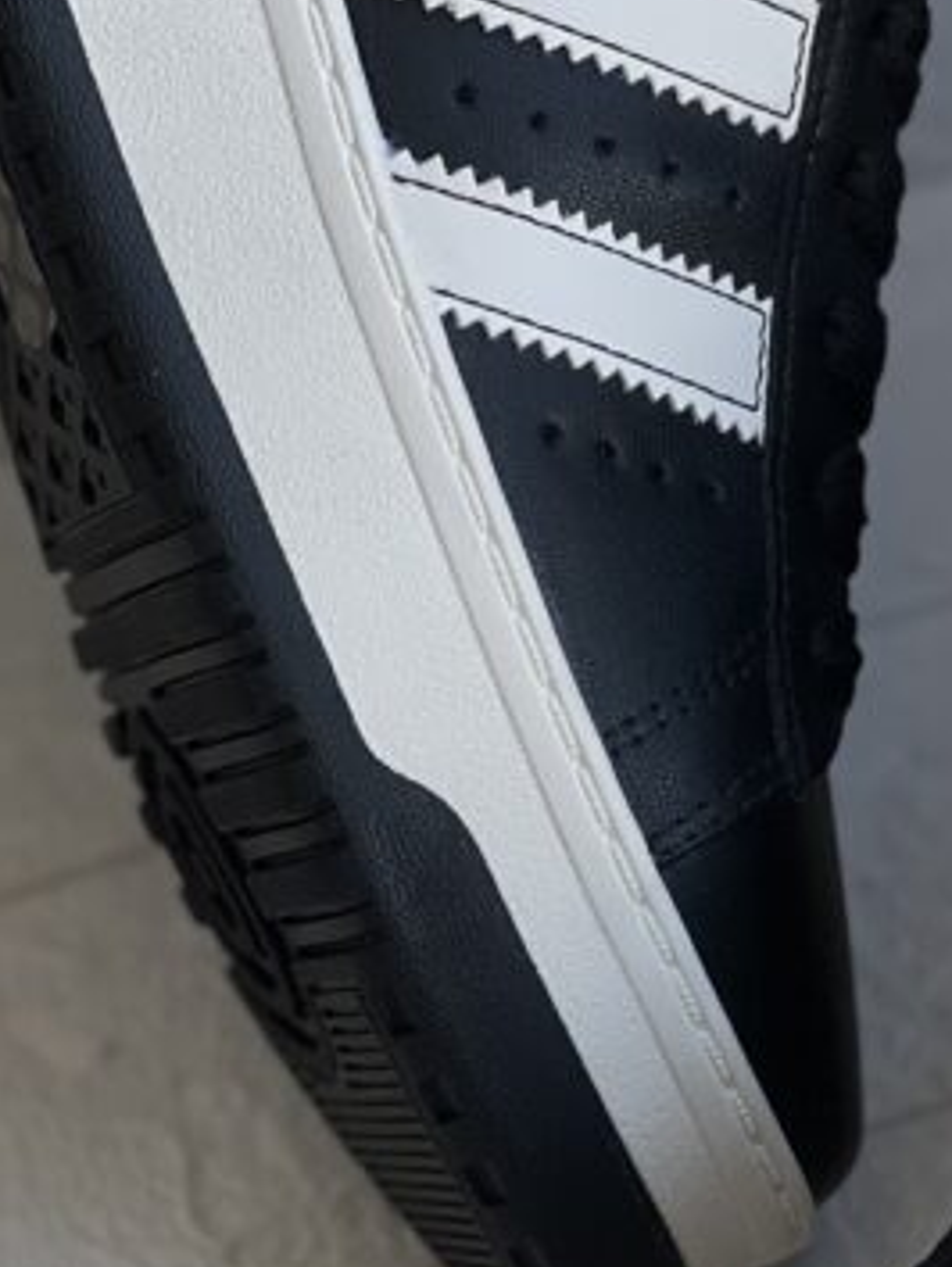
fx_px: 7435
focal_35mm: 203
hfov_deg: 7.3
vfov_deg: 9.7
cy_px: 524
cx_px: 1016
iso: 64
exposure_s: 1/121
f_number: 2.8
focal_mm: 9
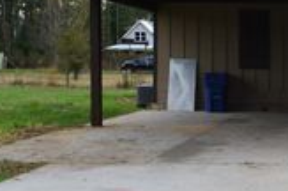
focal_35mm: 83
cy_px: 80
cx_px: 359
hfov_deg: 22.3
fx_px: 663
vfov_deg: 16.4
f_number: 10
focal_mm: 18
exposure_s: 1/100
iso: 200
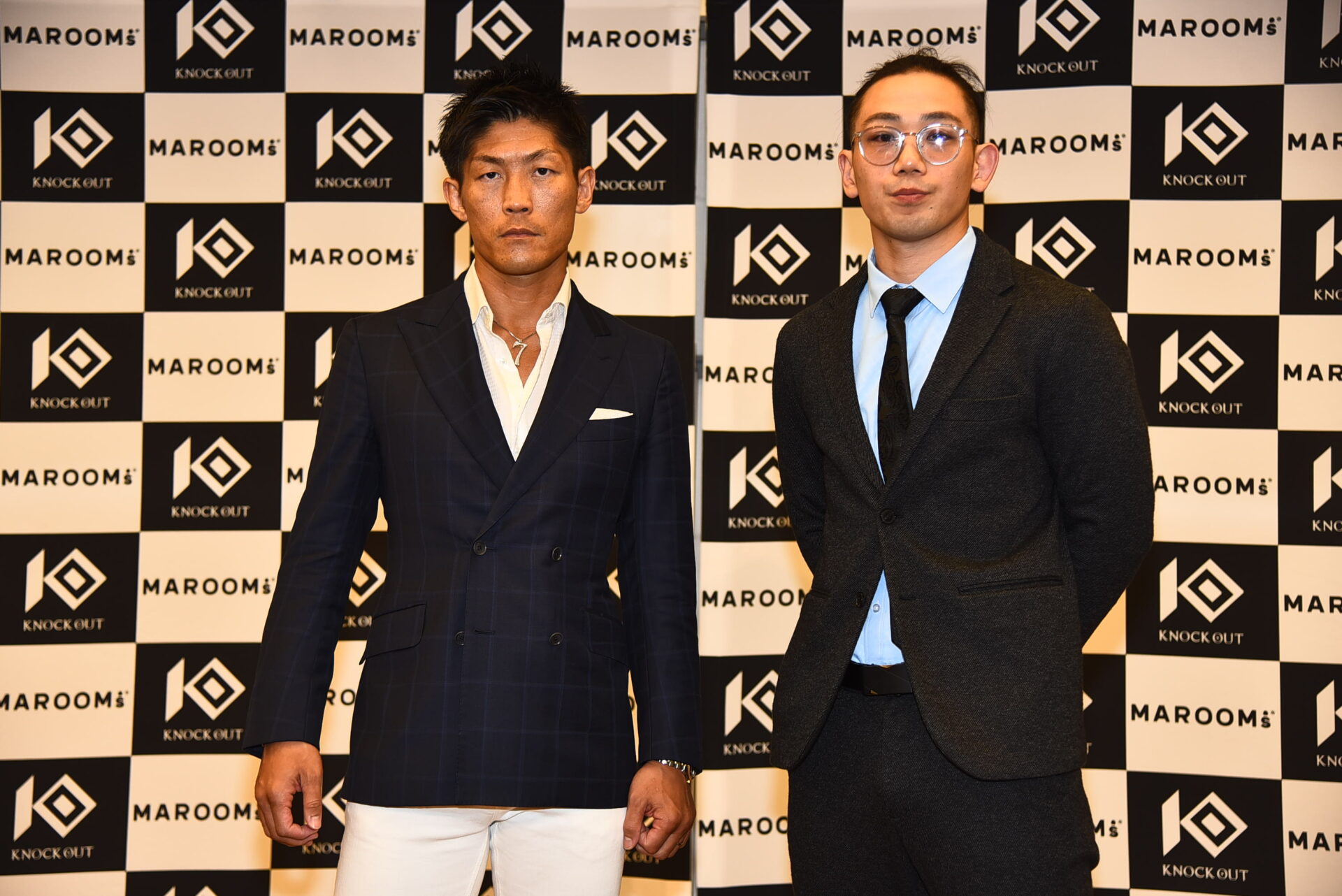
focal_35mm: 58
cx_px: 671
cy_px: 448
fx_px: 2163
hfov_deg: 34.5
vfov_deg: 23.4
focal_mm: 58
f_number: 4
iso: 400
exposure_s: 1/200
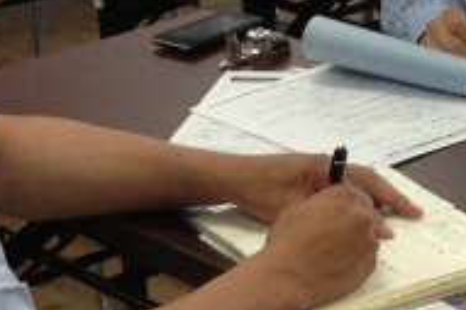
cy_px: 176
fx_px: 2380
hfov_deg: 10.7
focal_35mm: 184
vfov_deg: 7.4
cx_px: 764
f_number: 2.4
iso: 50
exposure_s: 1/30
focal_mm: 4.13
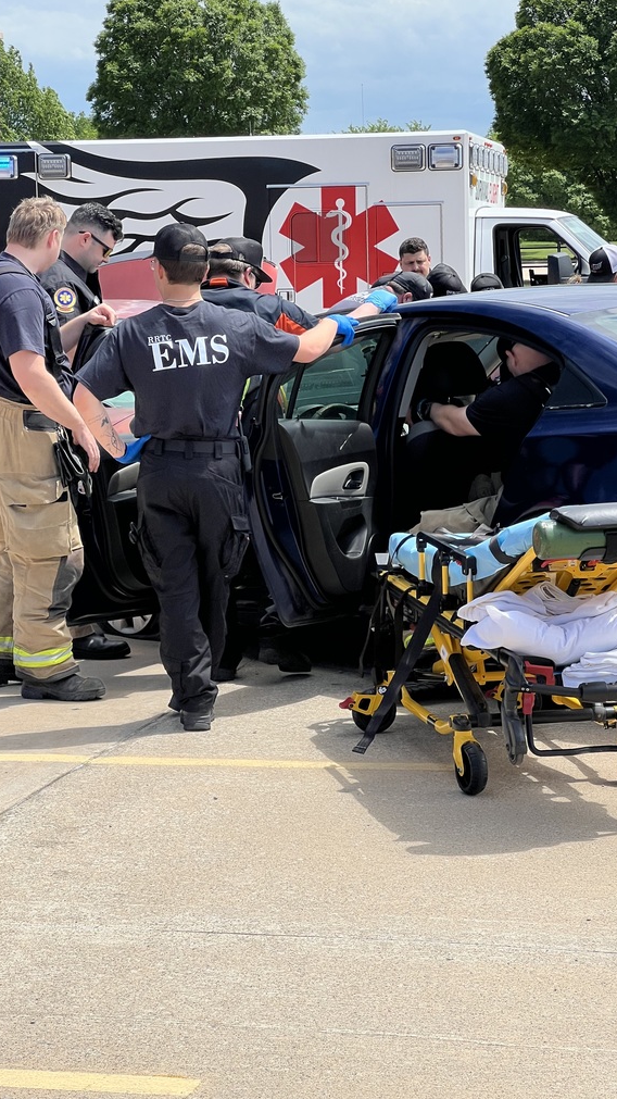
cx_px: 310
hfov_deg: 14.2
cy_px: 550
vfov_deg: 25.0
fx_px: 2475
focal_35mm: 85
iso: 32
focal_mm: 9
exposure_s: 1/853
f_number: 2.8
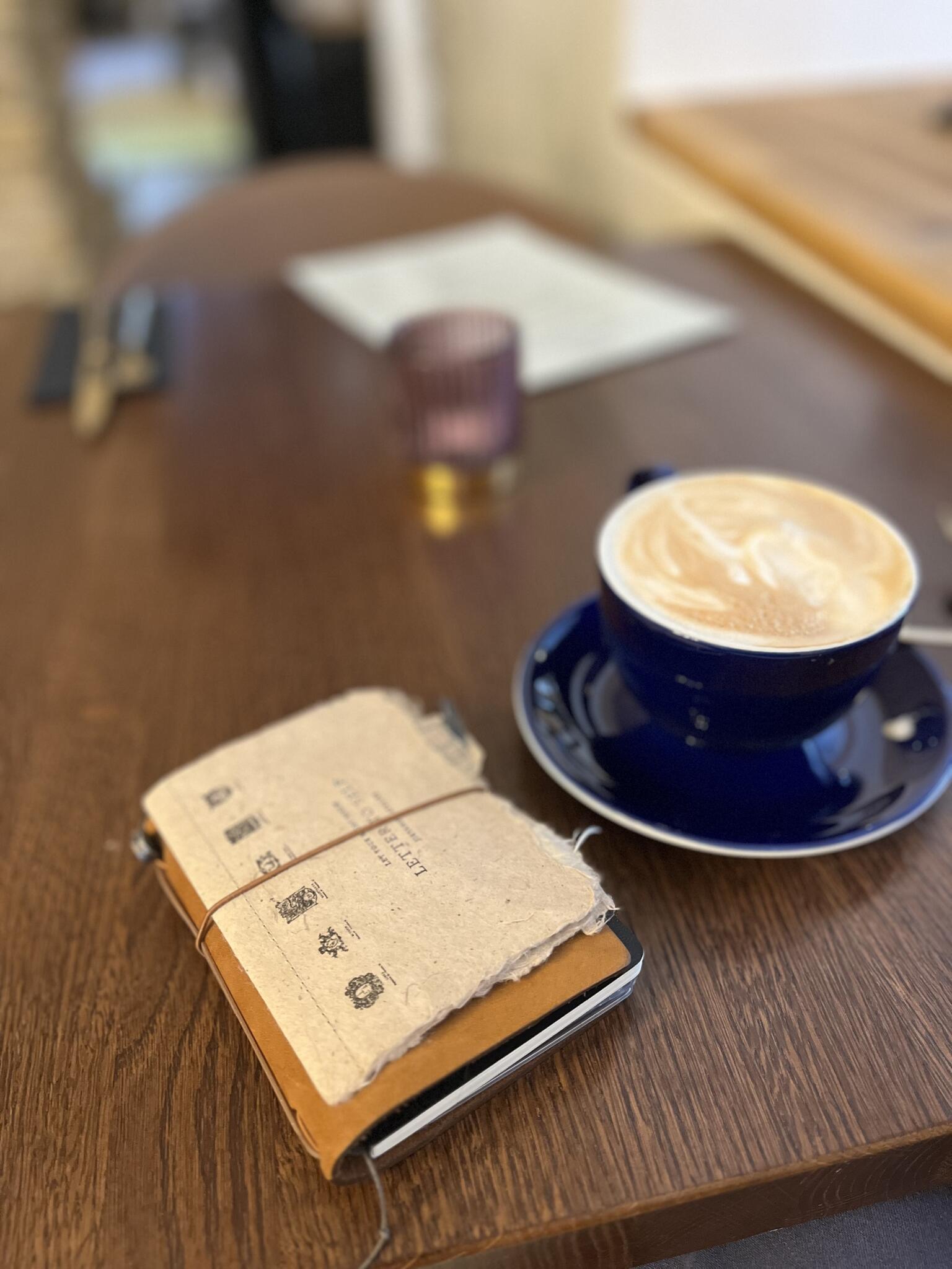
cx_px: 476
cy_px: 634
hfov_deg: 53.1
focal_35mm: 26
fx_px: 953
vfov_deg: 67.3
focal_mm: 5.1
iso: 400
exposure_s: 1/33
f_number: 1.6
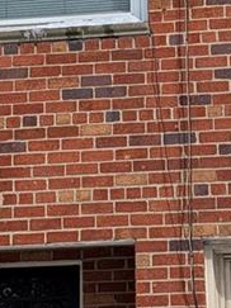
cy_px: 79
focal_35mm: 152
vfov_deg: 13.0
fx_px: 1354
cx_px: 136
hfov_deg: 9.8
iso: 17
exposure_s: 1/1081
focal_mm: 6.9
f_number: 1.68
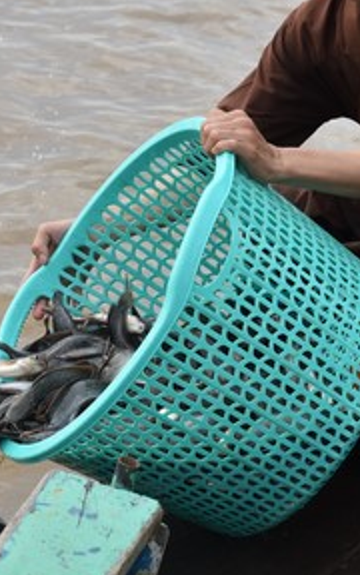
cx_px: 88
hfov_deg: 8.1
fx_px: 2527
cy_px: 192
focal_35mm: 161
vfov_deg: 13.0
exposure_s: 1/500
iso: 400
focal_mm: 70
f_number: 5.6
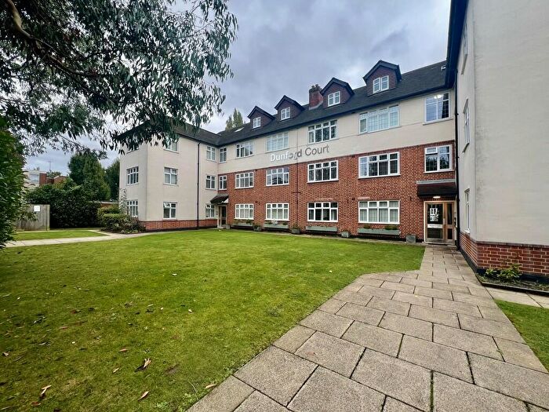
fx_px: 206
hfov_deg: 106.2
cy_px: 206
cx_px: 274
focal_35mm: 13
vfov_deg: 89.9
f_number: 1.8
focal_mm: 1.57
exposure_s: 1/99
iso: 32
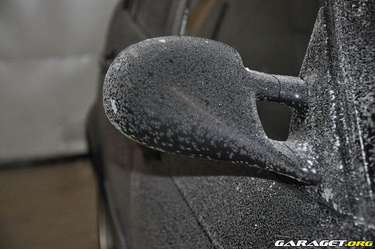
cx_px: 188
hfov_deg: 19.5
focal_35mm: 105
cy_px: 124
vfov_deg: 13.0
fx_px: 1092
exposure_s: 1/60
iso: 800
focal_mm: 70
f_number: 5.3
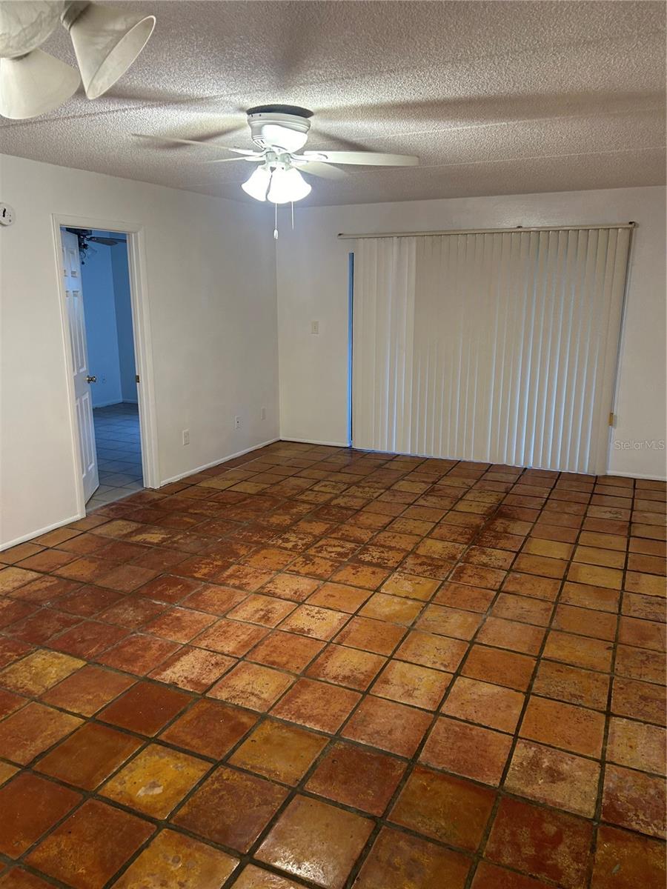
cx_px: 334
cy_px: 444
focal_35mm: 26
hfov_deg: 53.1
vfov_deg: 67.3
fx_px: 668
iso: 125
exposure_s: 1/60
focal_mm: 5.7
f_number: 1.5
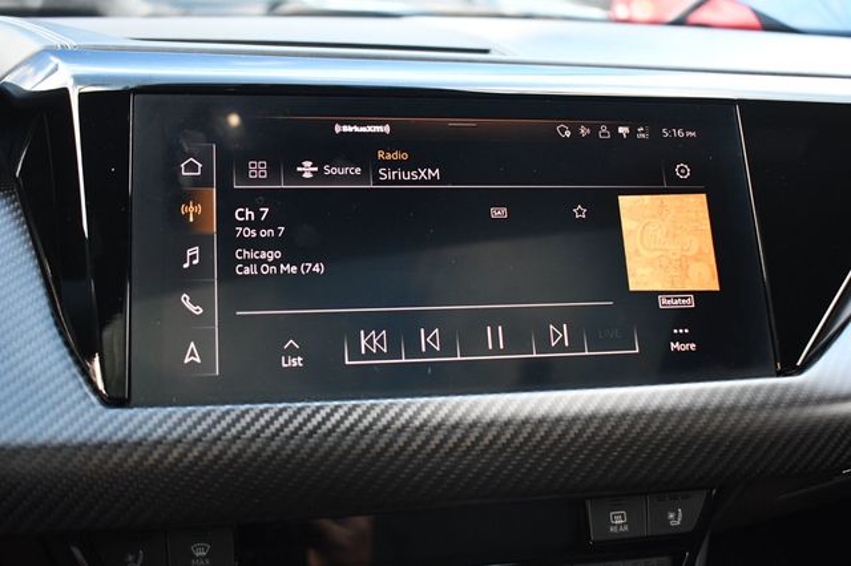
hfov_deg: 51.9
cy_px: 283
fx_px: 874
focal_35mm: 37
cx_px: 426
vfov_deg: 35.9
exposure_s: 1/125
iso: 1800
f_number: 4
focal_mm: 25
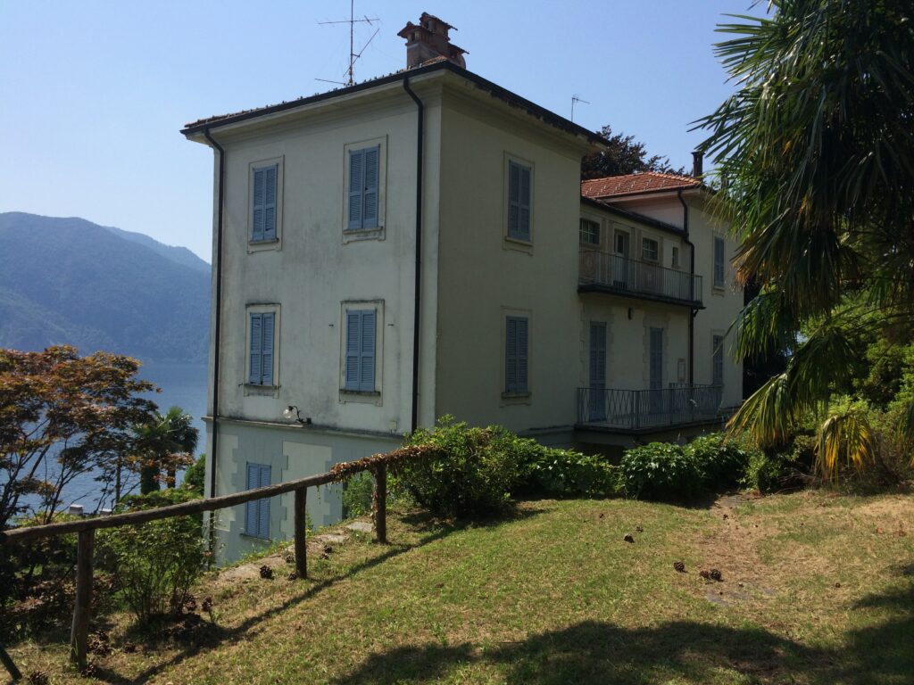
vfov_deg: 48.2
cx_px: 457
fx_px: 766
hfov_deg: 61.7
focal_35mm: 29
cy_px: 342
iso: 32
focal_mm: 4.15
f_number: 2.2
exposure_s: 1/2415
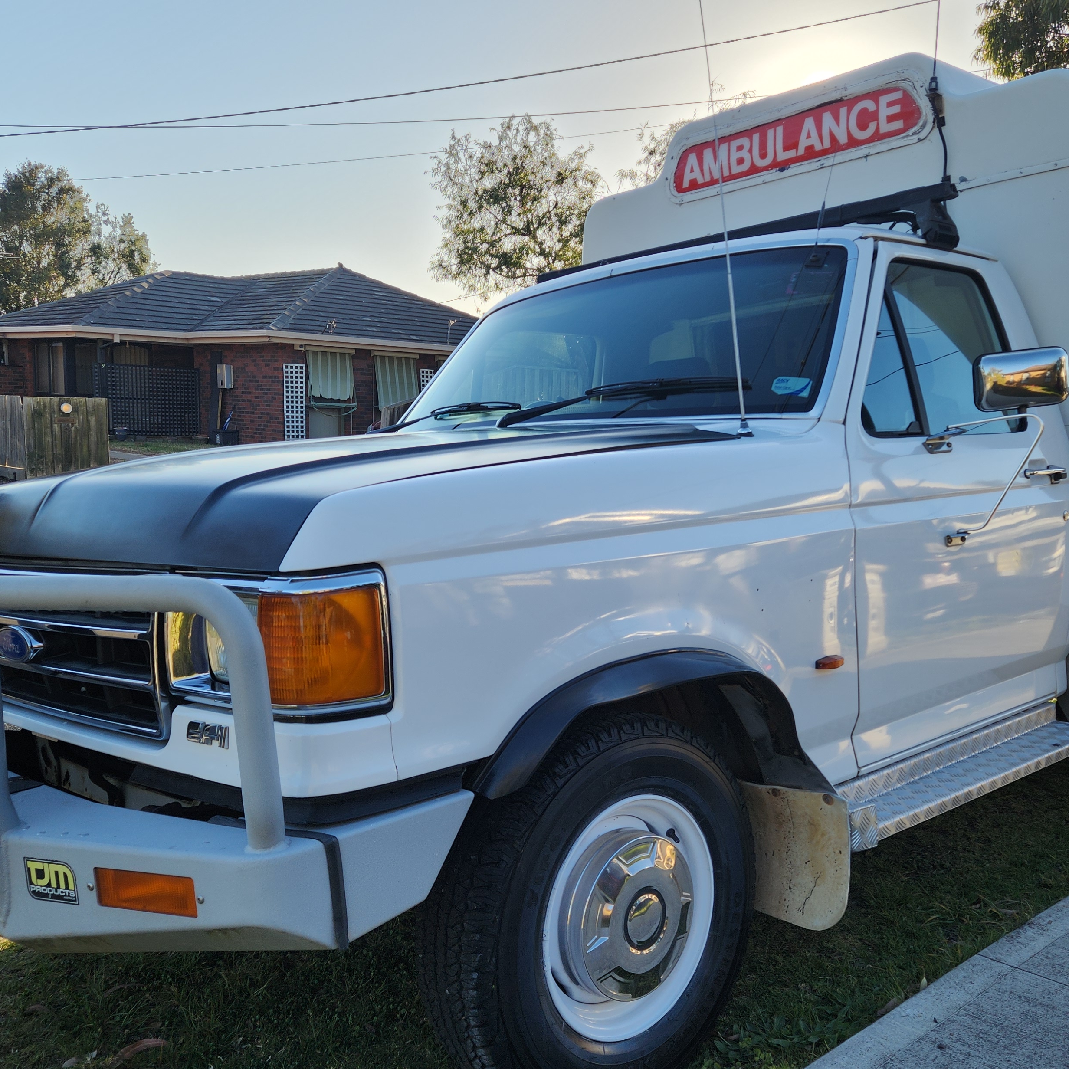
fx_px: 1153
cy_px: 582
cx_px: 609
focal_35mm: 33
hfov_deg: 49.6
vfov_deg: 49.7
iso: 20
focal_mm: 5.4
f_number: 1.8
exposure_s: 1/677
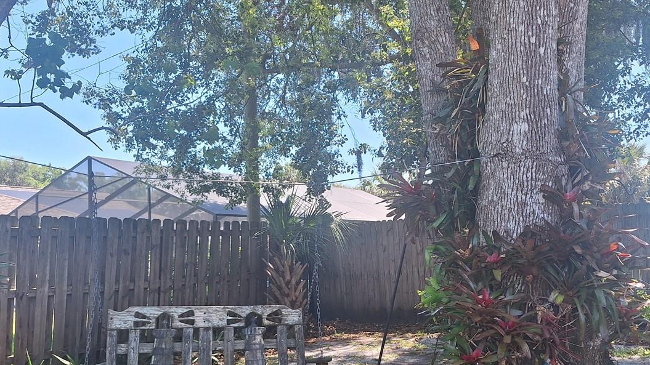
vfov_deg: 31.0
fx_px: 655
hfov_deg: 52.2
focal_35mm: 38
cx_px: 410
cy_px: 236
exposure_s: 1/589
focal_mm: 5.54
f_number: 1.8
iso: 40
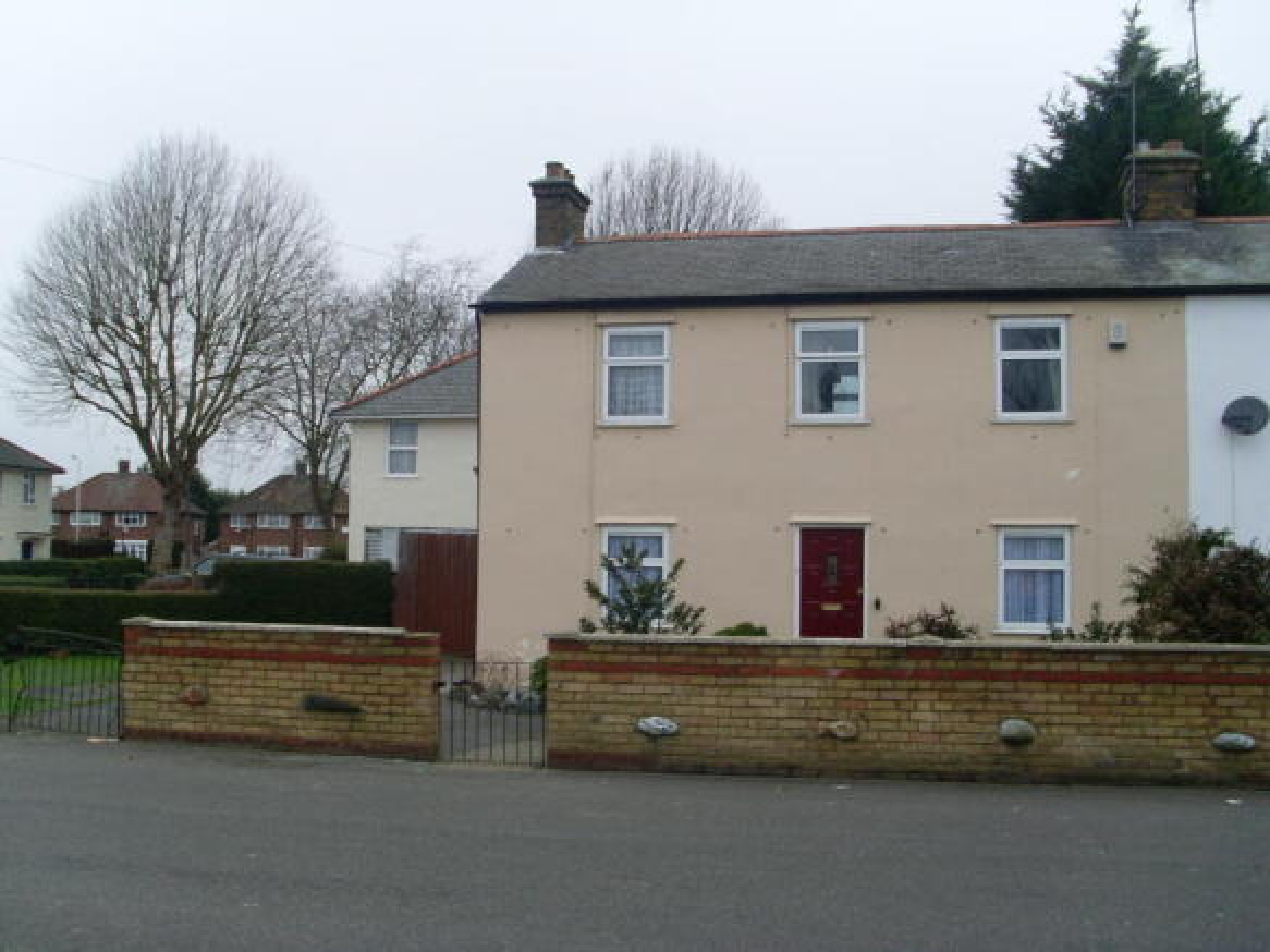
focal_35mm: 38
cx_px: 635
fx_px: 1394
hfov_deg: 49.0
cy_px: 476
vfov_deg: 37.7
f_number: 7.7
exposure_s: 1/60
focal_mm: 6.3
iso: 80
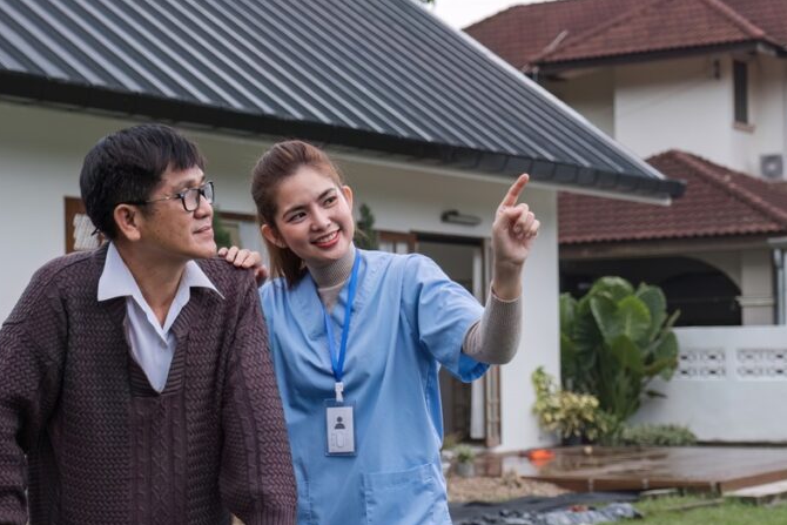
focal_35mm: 81
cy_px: 302
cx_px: 462
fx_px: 1771
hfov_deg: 25.0
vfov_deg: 16.9
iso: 320
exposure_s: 1/160
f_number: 2.8
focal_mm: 35.3
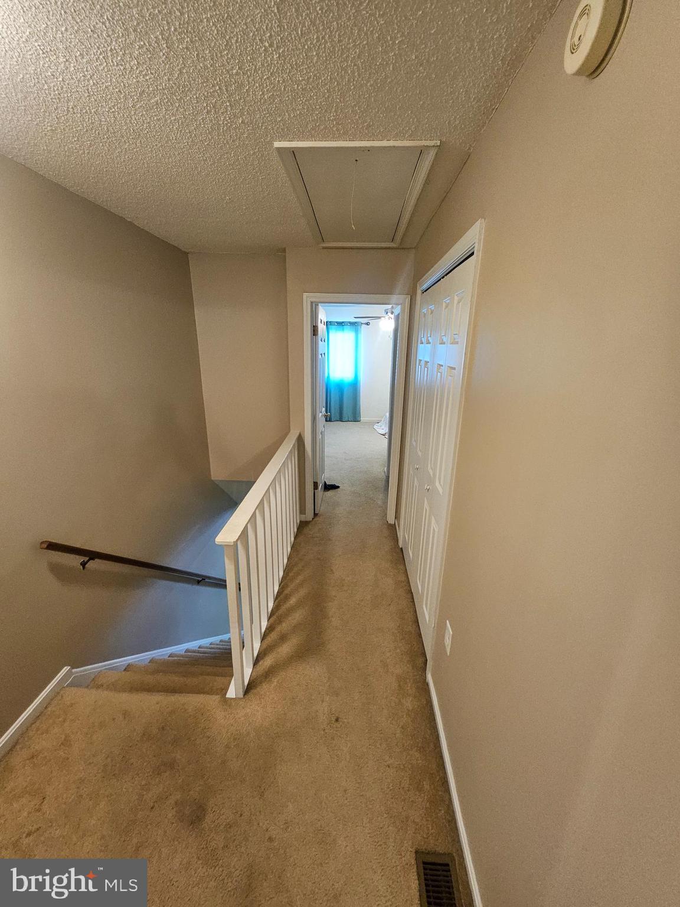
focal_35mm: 13
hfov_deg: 89.9
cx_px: 340
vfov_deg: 106.2
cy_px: 454
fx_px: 340
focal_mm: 1.74
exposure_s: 1/40
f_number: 2.2
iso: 320
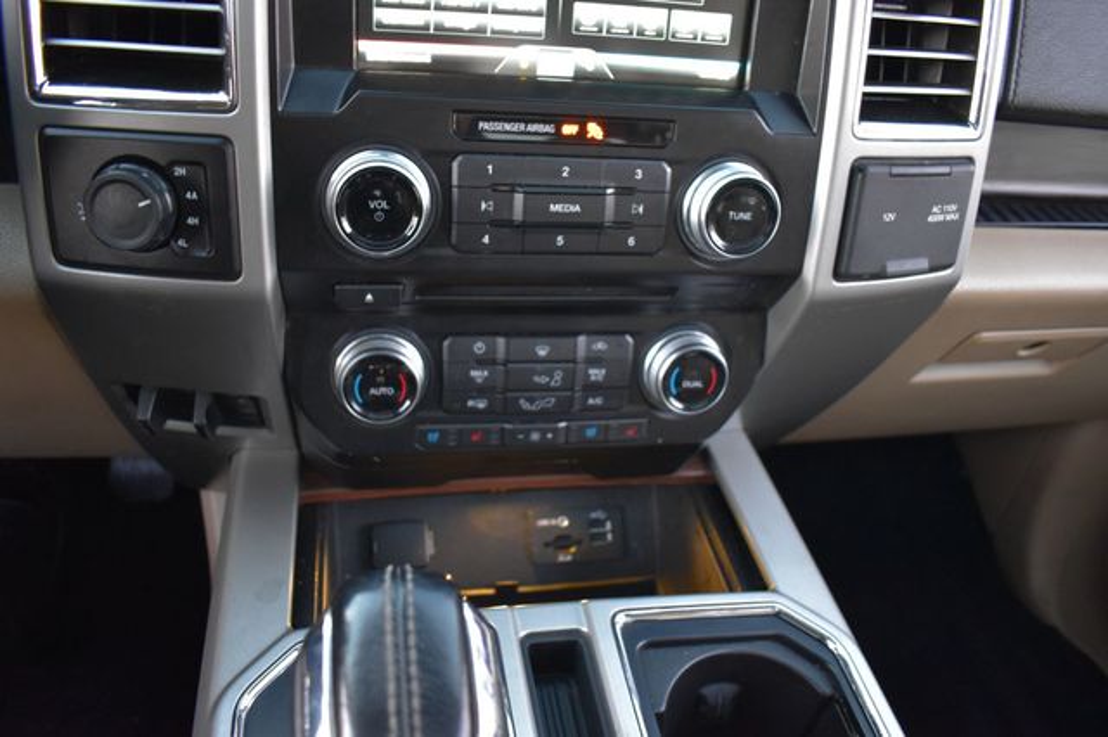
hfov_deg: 67.4
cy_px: 368
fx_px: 831
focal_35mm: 27
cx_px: 554
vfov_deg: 47.9
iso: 1600
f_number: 3.5
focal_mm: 18
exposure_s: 1/6
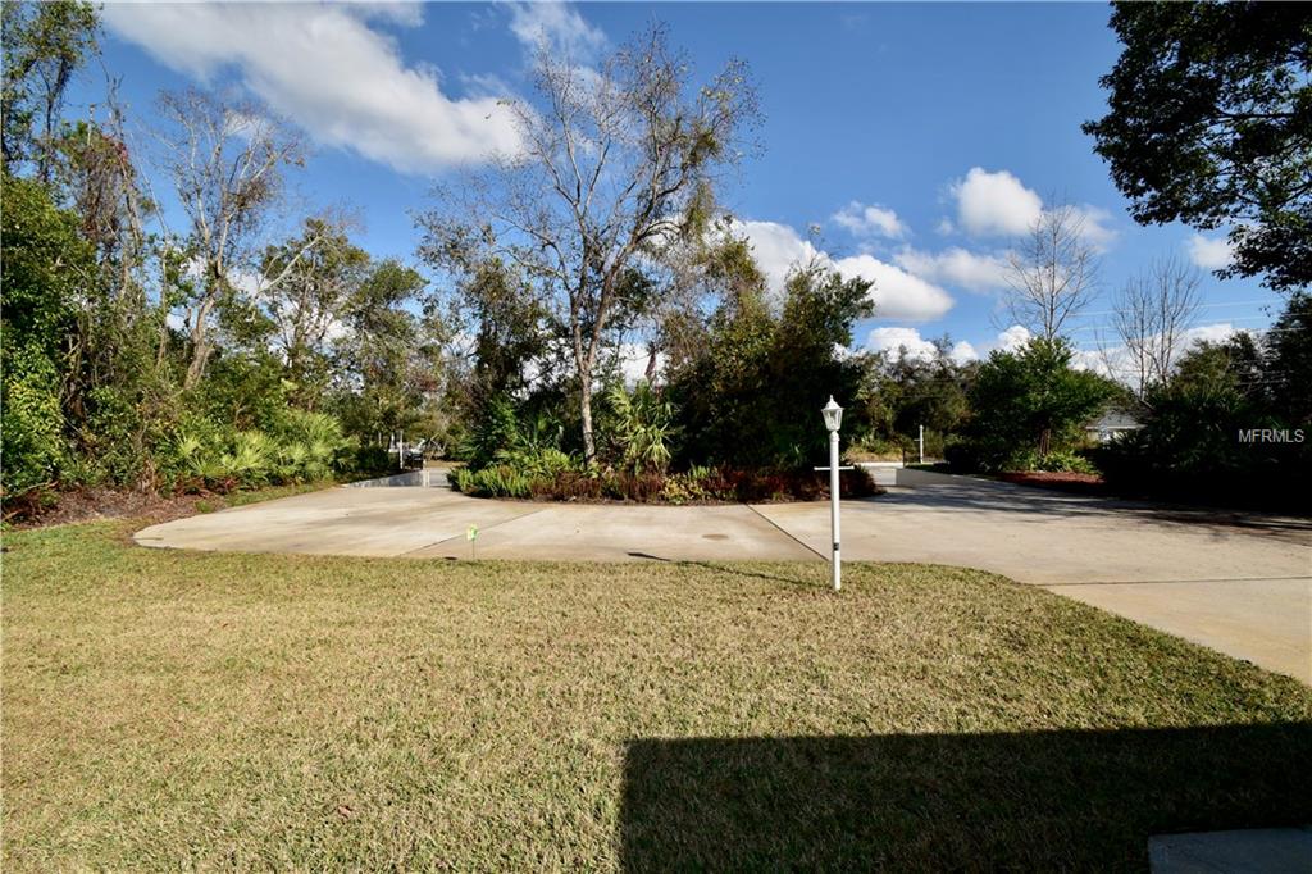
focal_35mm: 15
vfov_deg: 77.3
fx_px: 546
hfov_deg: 100.4
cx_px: 656
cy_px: 437
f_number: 10
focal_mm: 10
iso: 100
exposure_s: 1/200
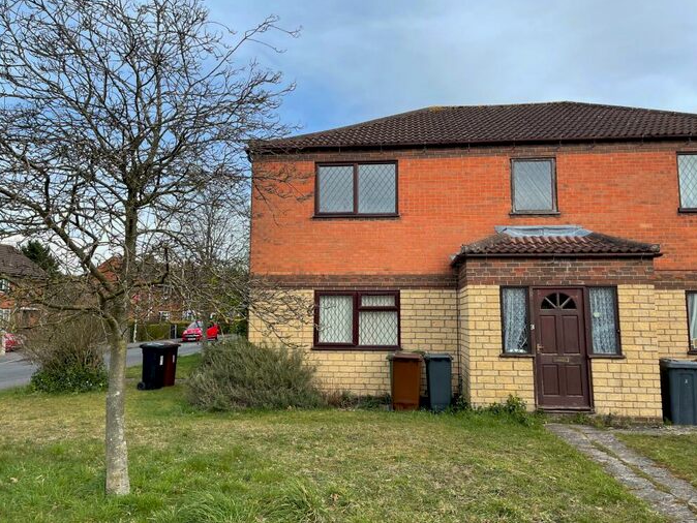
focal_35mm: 27
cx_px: 360
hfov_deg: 65.3
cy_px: 253
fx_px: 544
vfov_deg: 51.4
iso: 32
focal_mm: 5.1
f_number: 1.6
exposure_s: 1/1266
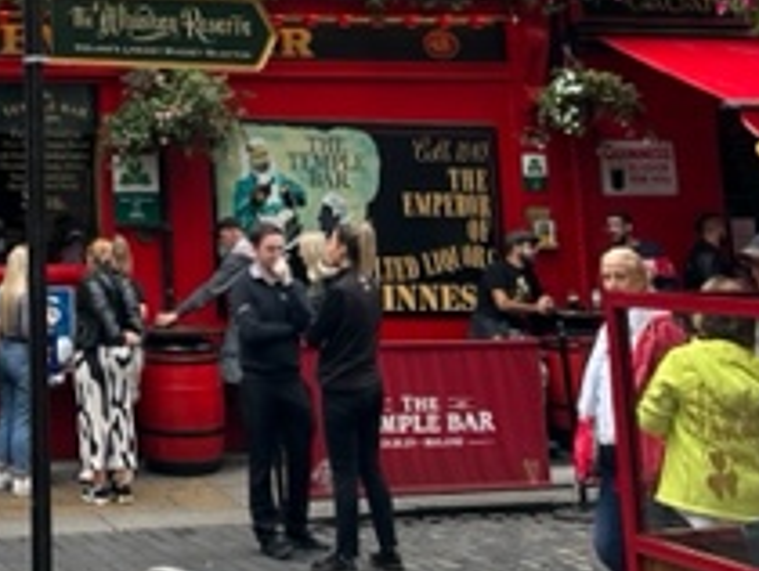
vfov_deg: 18.8
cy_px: -163
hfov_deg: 24.9
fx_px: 1602
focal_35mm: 73
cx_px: -58
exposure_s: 1/626
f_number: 1.78
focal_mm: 6.86
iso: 80
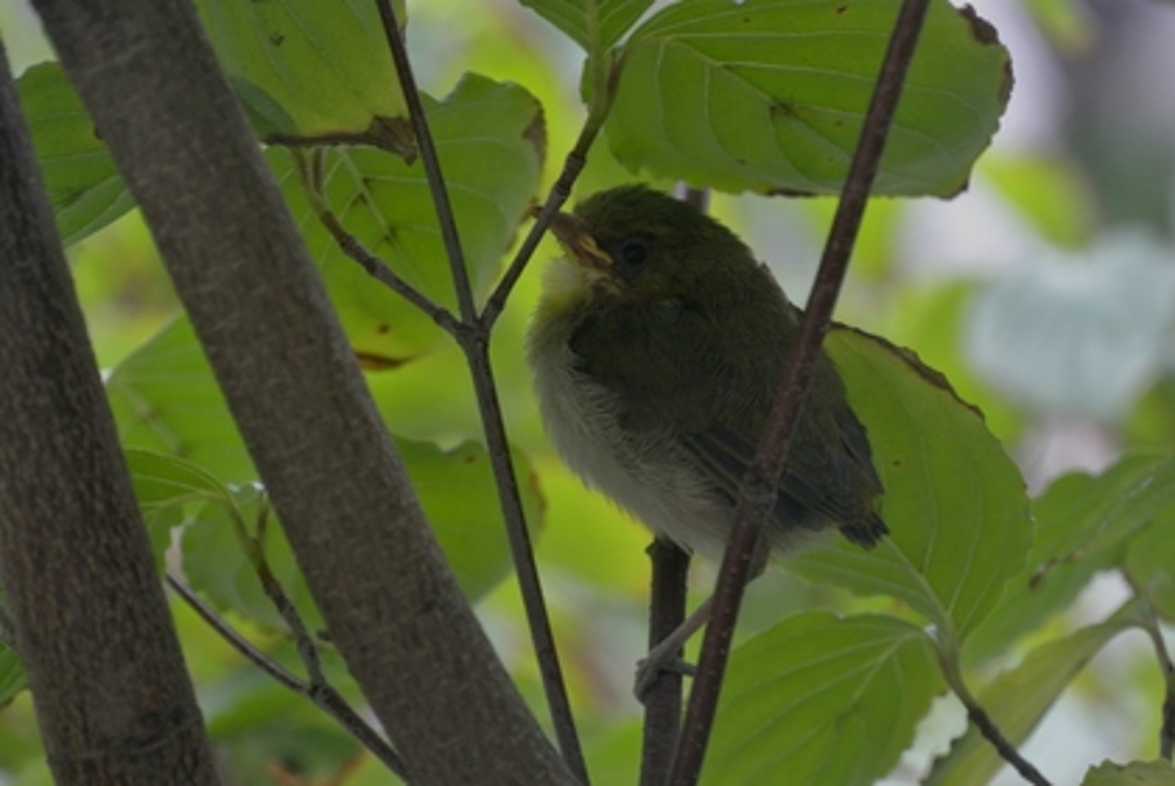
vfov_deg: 5.9
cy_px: 393
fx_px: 7613
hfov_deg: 8.8
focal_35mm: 233
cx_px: 588
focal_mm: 86.5
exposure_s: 1/30
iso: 560
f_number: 5
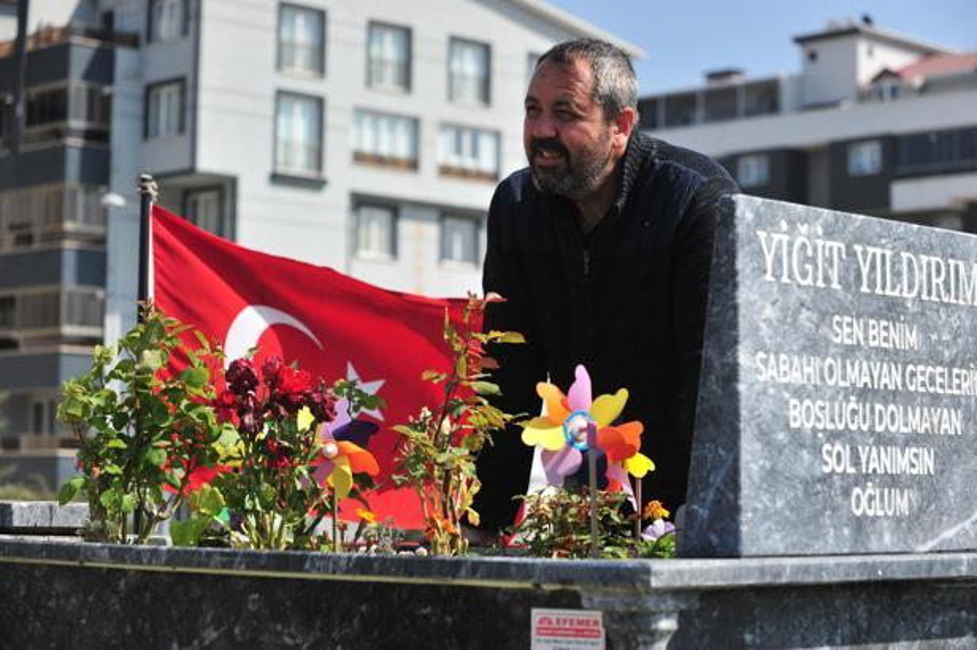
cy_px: 325
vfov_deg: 17.0
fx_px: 2170
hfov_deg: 25.4
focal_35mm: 80
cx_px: 488
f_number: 5.6
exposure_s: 1/8000
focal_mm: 80
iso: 1000
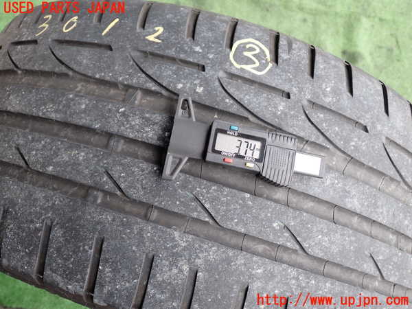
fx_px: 357
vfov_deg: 46.8
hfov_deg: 60.0
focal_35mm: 30
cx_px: 206
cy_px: 154
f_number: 2.3
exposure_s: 1/160
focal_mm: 5.4
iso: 100
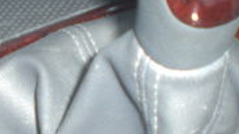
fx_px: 949
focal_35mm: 150
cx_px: 72
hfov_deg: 14.3
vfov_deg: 8.0
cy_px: 39
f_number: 3.1
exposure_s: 1/60
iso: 200
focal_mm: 6.3
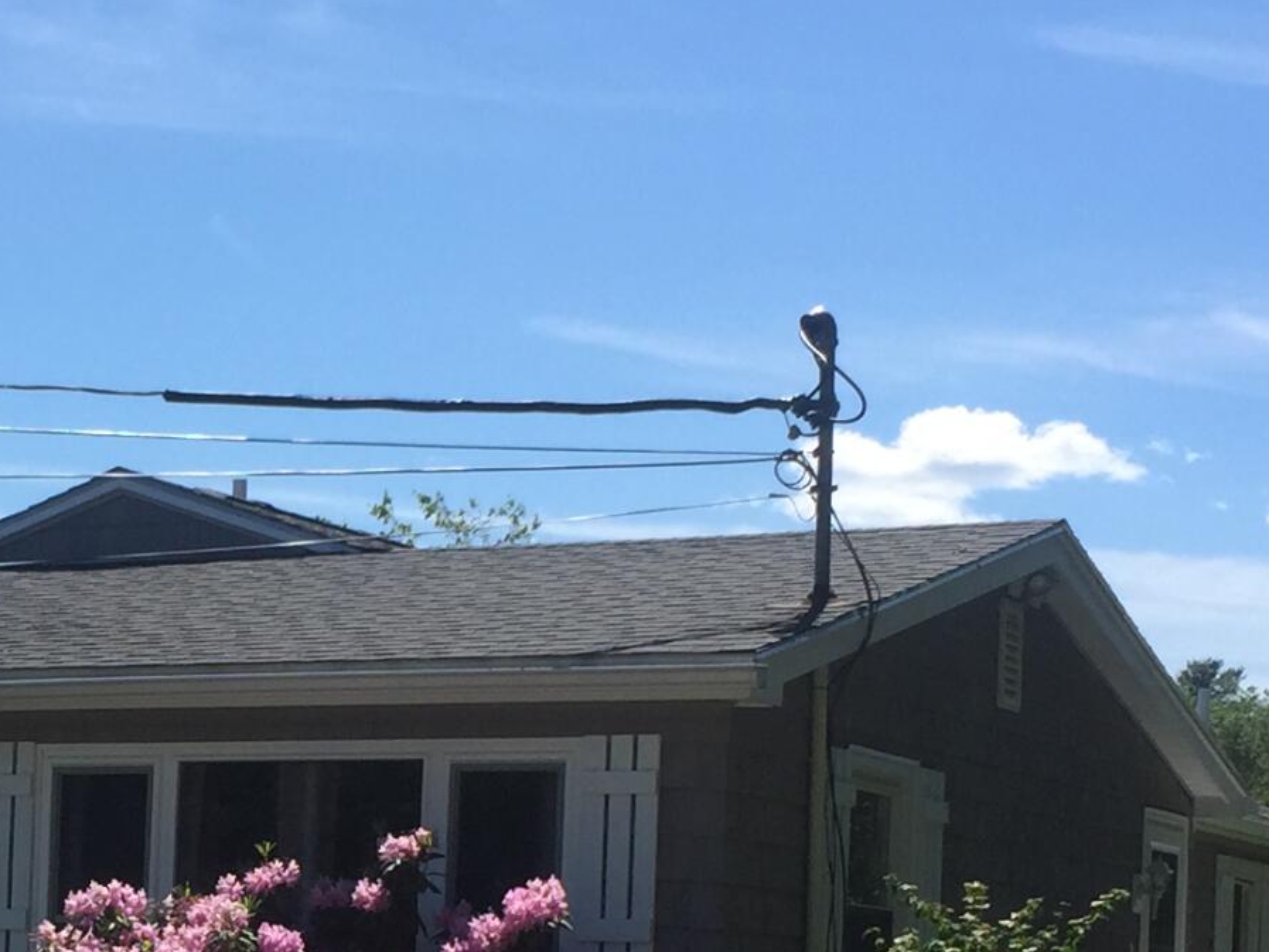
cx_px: 42
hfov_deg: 19.7
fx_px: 3556
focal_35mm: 97
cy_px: 999
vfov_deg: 14.9
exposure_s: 1/2083
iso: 32
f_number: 2.2
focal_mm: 4.15
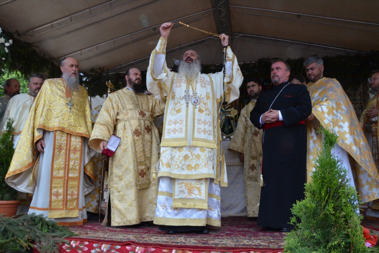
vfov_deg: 47.9
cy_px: 126
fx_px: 284
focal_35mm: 27
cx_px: 190
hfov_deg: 67.4
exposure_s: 1/640
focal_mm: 18
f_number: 13
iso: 2000
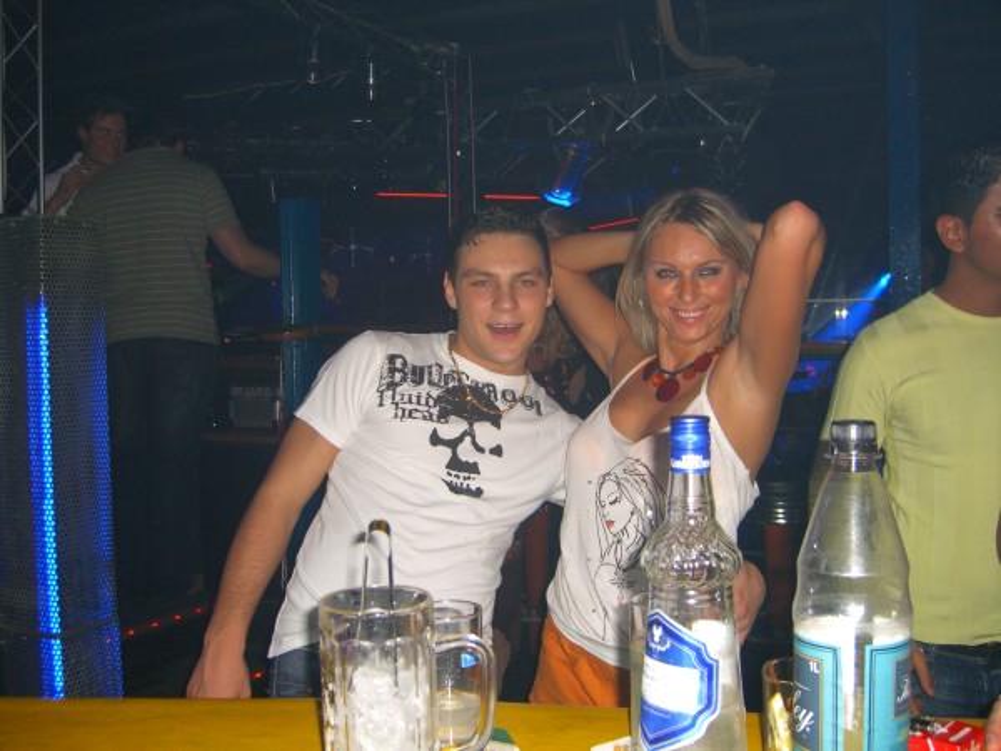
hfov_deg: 49.0
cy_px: 376
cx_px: 500
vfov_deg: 37.7
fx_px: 1099
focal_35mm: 38
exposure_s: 1/60
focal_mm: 7.9
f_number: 2.8
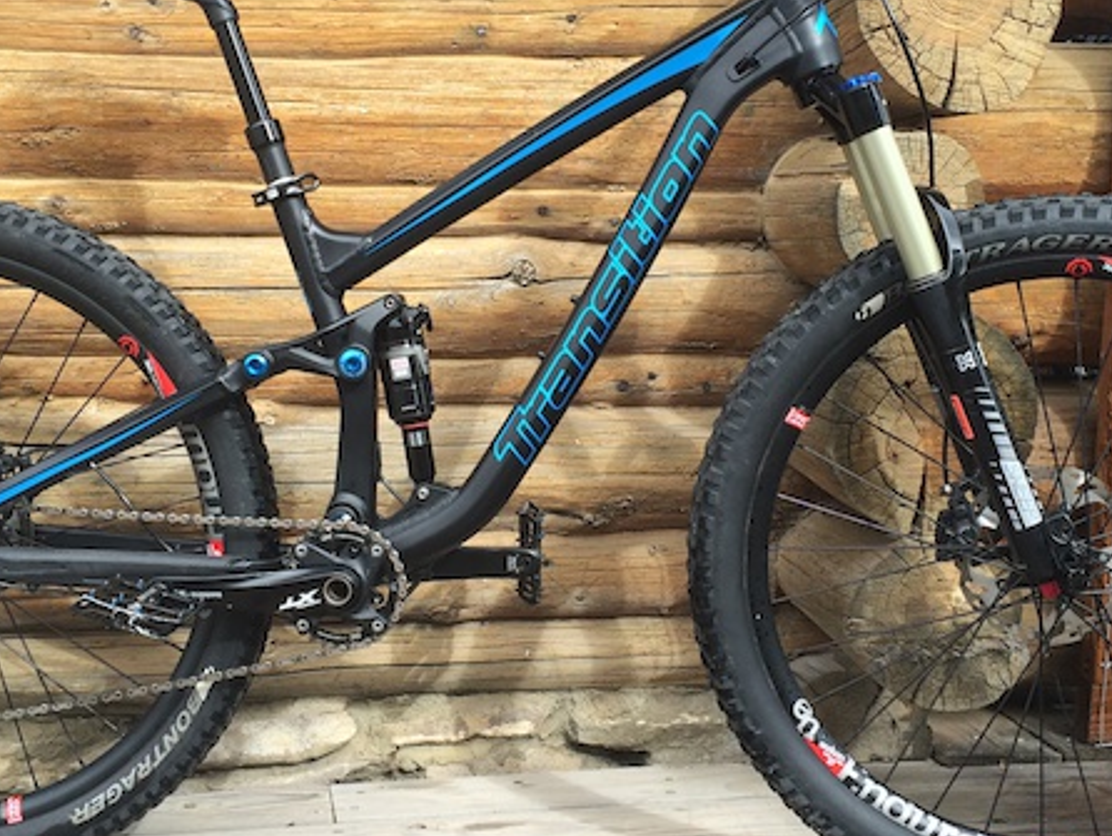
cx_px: 529
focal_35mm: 52
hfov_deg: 36.8
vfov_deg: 28.1
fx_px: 1671
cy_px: 404
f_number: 2.2
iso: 32
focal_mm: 4.15
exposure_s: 1/348
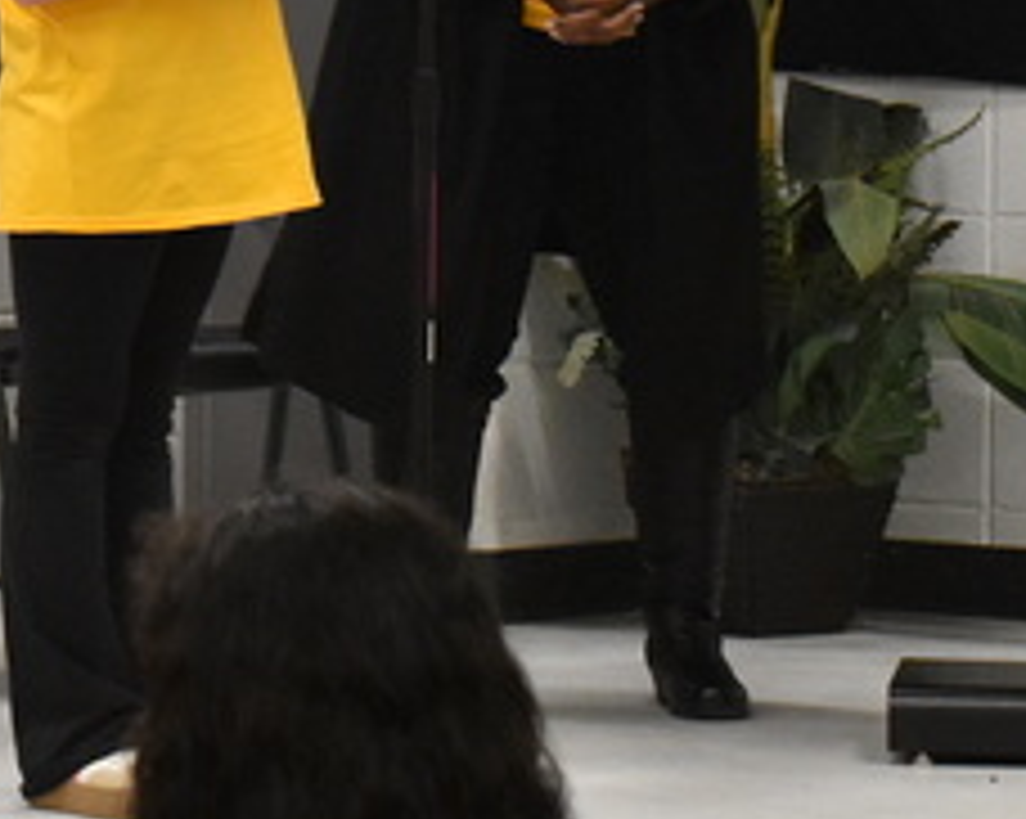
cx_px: 72
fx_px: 8242
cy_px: -248
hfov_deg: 7.1
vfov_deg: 5.7
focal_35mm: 272
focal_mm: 55
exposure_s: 1/100
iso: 4000
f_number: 7.1
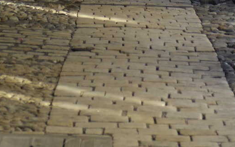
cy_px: -196
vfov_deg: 5.2
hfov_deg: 8.5
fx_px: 1569
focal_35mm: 245
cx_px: 54
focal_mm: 52
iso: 100
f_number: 3
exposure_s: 1/125
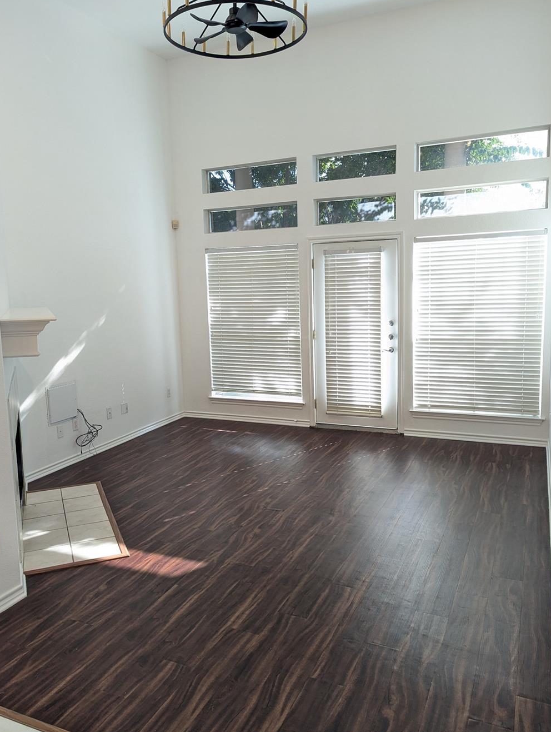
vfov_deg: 63.4
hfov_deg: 49.8
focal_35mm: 28
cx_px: 246
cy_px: 357
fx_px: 593
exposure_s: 1/120
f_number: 1.85
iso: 433
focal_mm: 6.81
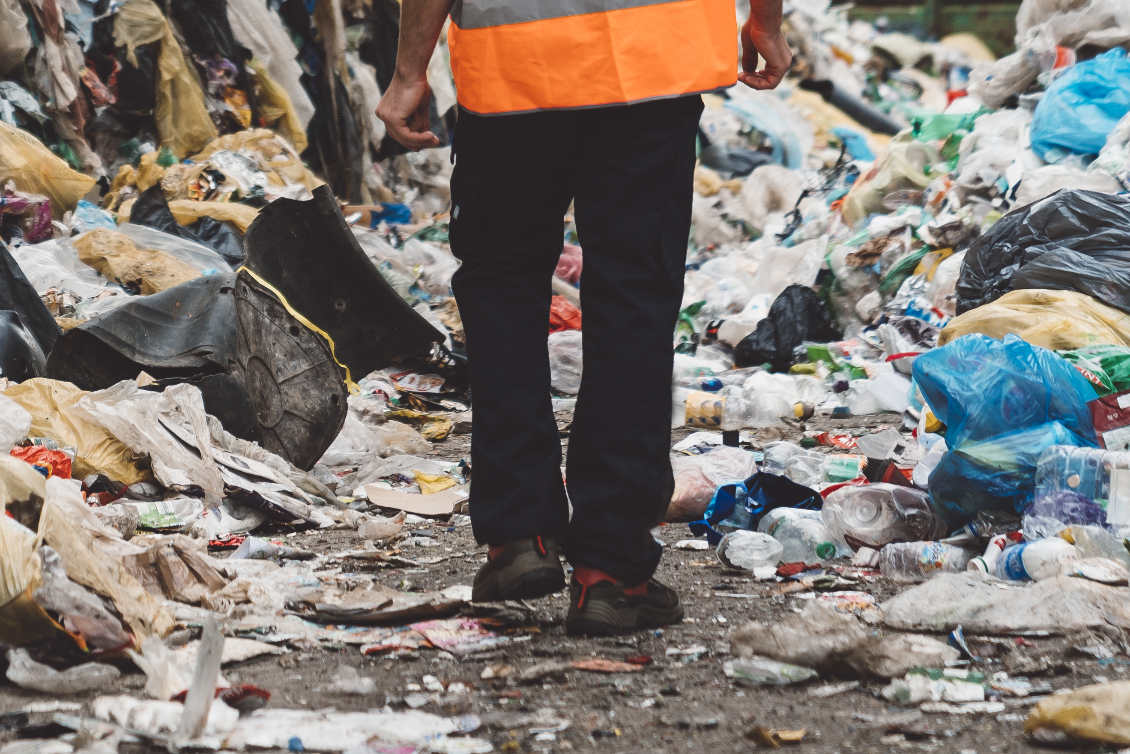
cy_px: -351
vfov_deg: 6.4
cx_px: 46
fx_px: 6624
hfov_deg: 9.7
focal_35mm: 211
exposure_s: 1/640
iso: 100
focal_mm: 70
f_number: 2.8
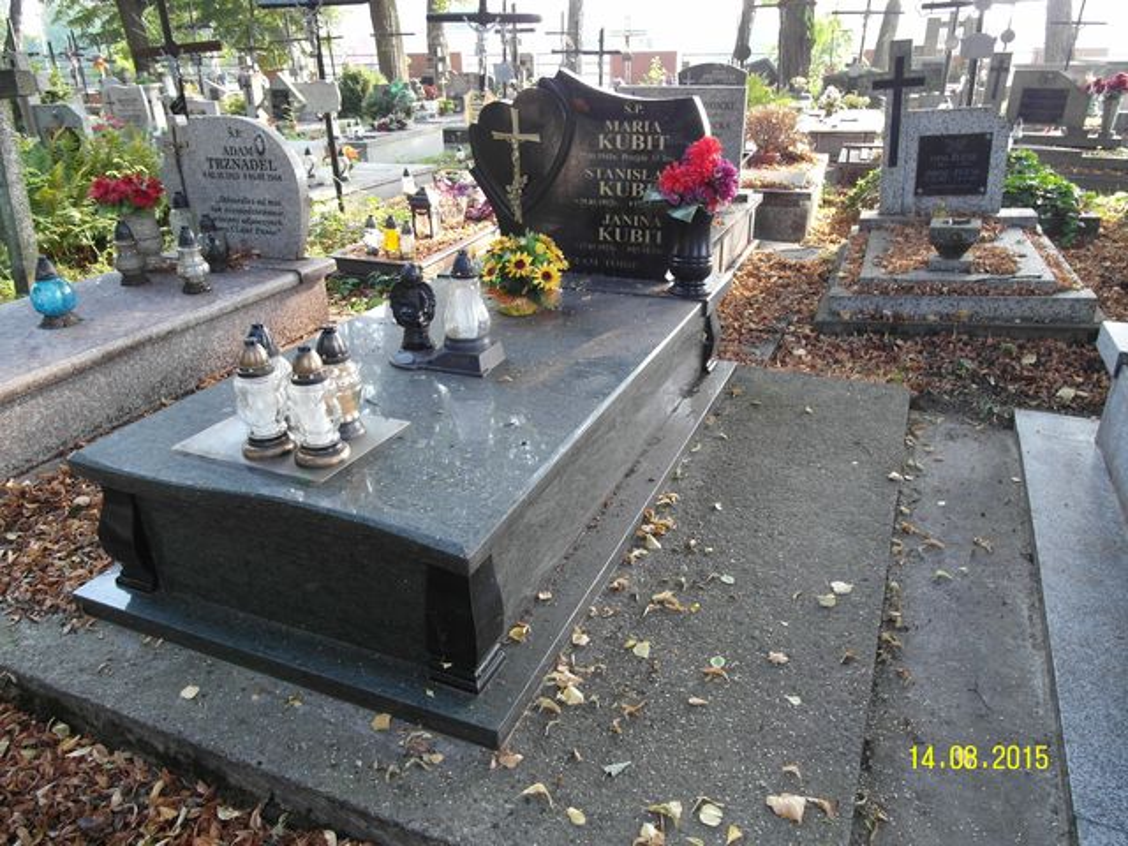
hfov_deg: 71.6
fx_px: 782
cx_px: 564
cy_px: 423
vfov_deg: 56.8
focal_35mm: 24
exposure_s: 1/45
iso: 100
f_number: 2.8
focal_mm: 5.2
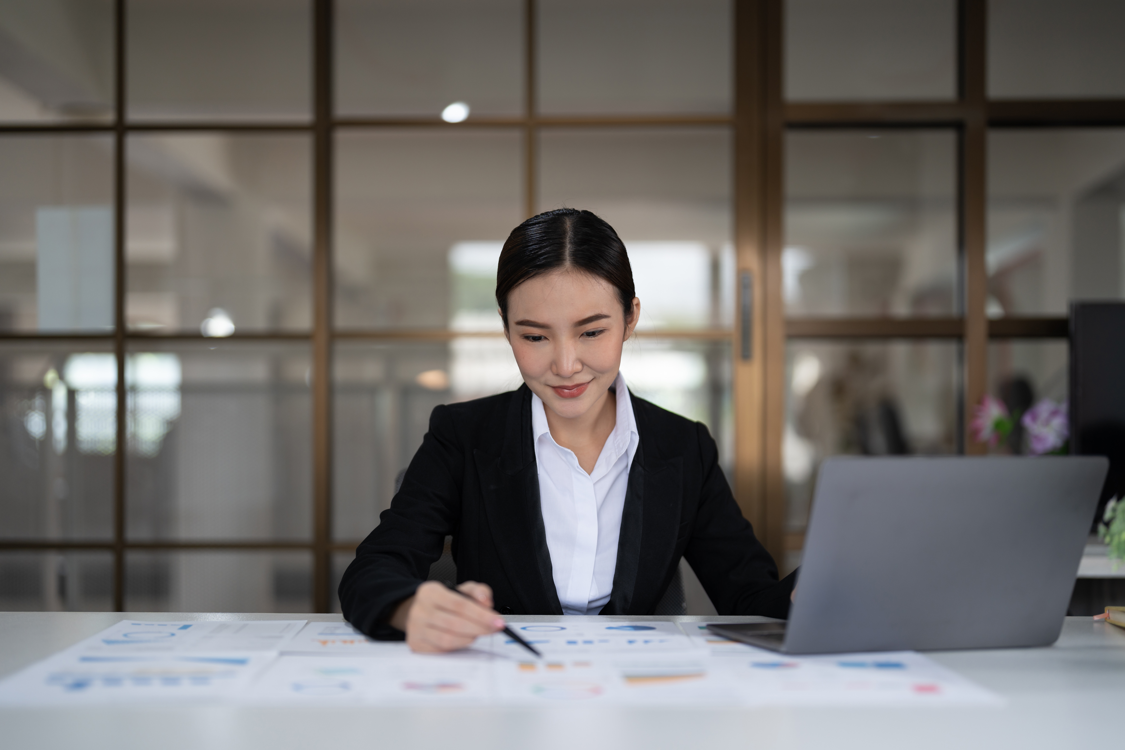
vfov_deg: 27.0
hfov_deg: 39.6
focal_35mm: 50
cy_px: 375
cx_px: 562
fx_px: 1562
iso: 100
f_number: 1.2
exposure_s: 1/160
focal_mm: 50
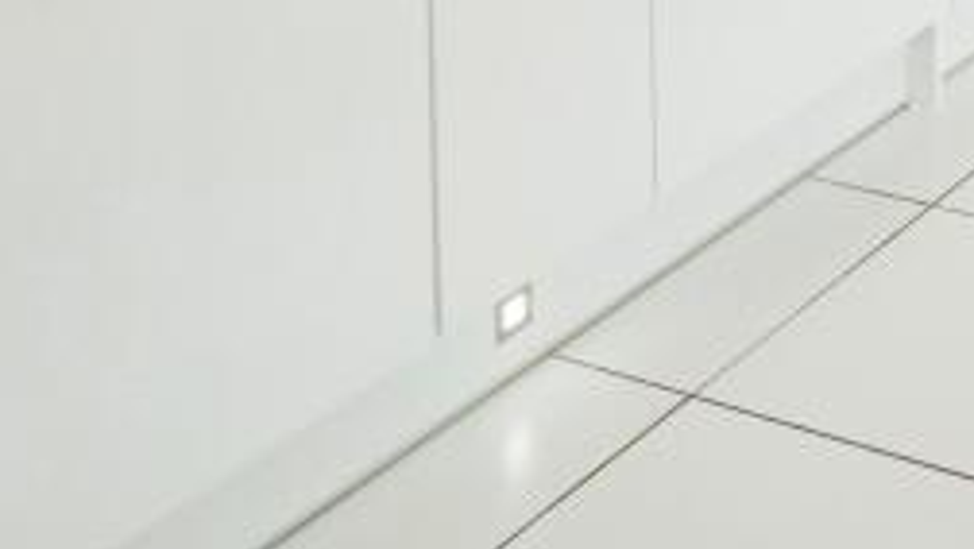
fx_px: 1757
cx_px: 1388
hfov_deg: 25.1
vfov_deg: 13.5
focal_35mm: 68
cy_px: -725
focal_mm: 16
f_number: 8
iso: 2000
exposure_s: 1/200
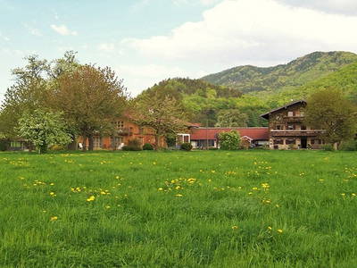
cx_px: 178
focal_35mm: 49
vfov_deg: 29.7
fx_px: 505
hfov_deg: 38.9
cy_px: 134
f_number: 2.8
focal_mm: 7.6
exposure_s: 1/400
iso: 64
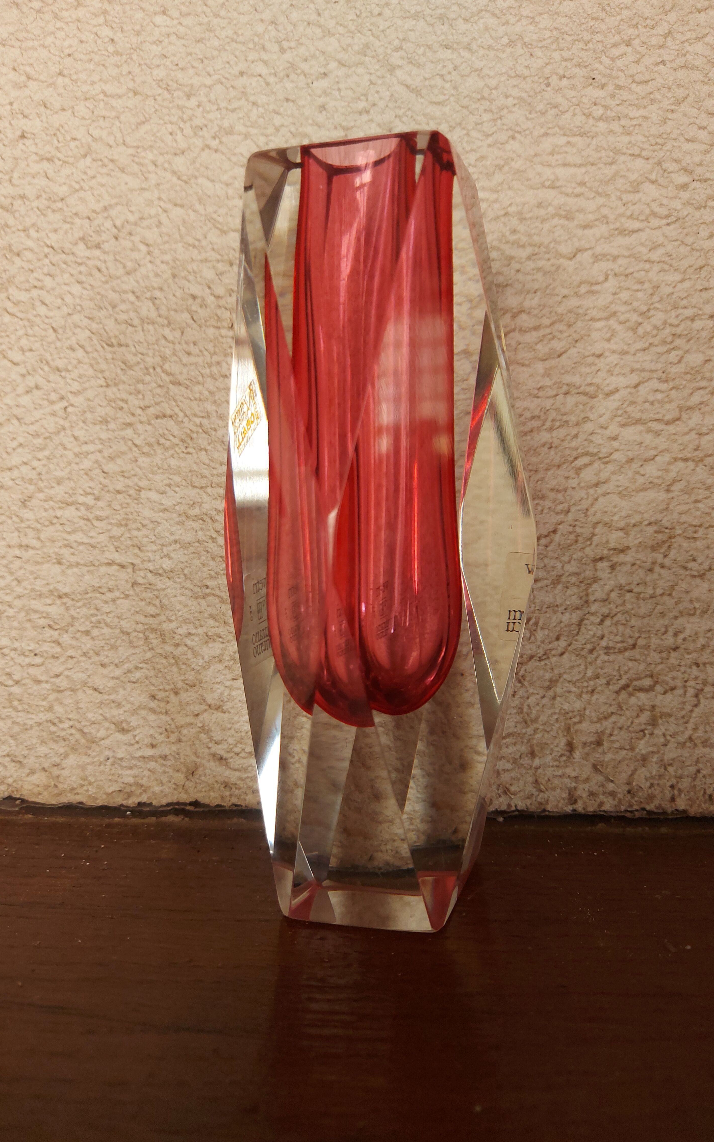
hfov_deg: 47.6
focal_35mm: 26
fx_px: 809
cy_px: 559
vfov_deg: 70.4
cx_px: 364
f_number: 1.8
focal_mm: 5.23
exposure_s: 1/60
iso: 125
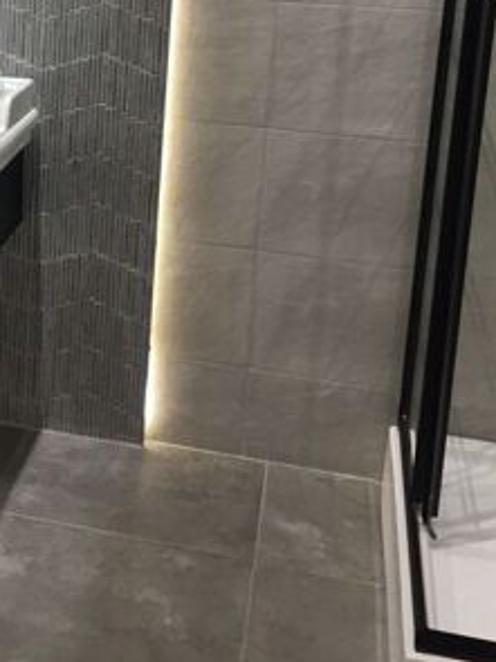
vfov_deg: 29.5
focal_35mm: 63
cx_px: -20
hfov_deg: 22.2
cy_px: 74
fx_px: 1204
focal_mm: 4.15
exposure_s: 1/30
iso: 50
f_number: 2.2
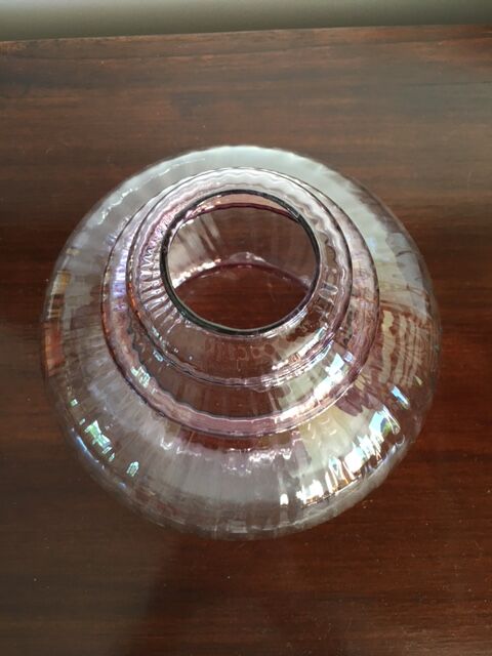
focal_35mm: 29
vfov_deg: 61.7
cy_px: 328
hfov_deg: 48.2
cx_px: 246
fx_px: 550
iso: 100
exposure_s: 1/33
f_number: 2.2
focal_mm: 4.15
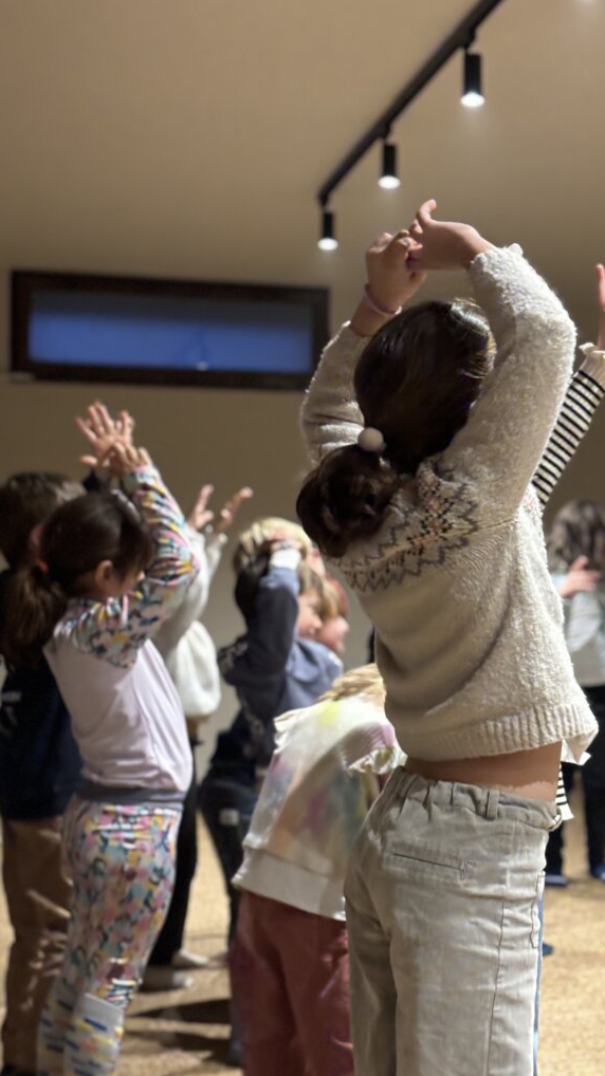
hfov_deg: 21.0
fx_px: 1627
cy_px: 536
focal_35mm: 57
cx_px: 403
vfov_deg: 36.6
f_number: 1.6
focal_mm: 5.96
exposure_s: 1/20
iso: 320
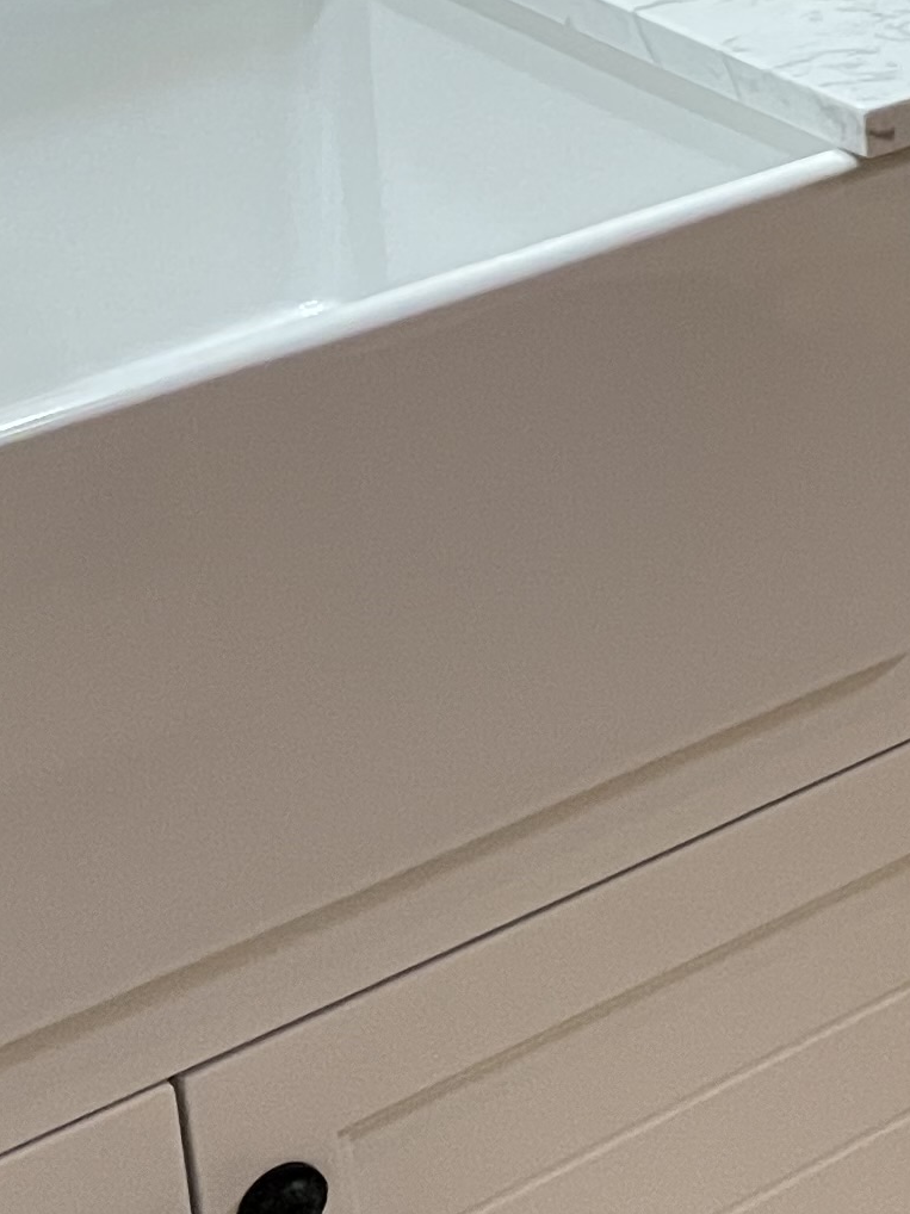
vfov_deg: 18.3
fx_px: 3612
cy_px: -168
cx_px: 2116
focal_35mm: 103
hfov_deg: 11.9
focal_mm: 4.2
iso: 500
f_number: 1.6
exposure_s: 1/60
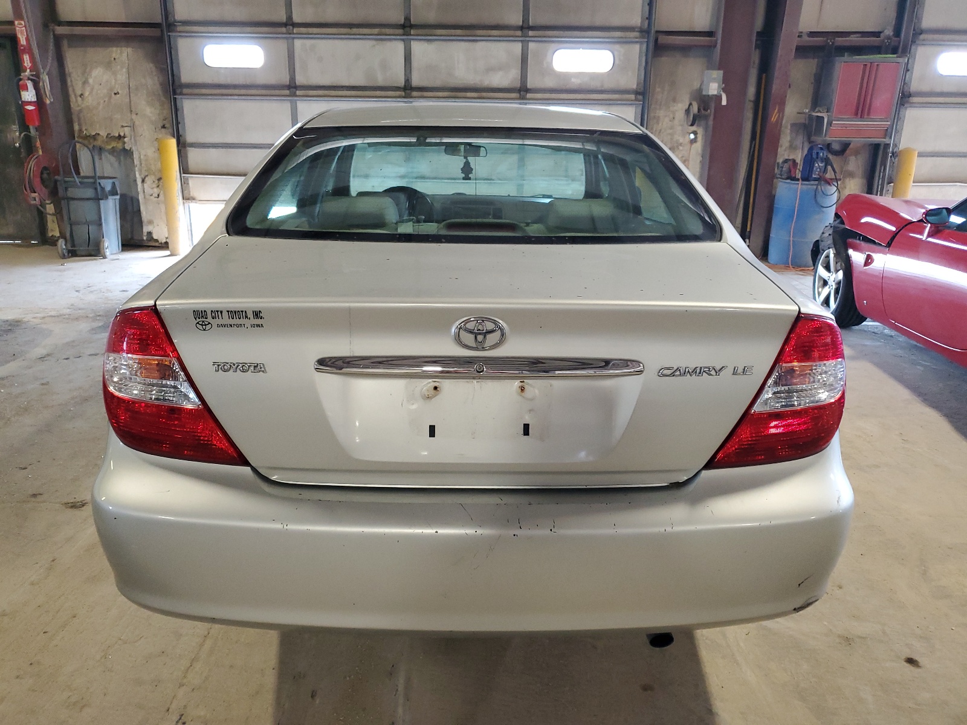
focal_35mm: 26
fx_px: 726
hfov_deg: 67.3
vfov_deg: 53.1
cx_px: 484
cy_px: 362
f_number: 1.5
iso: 237
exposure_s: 1/60.2
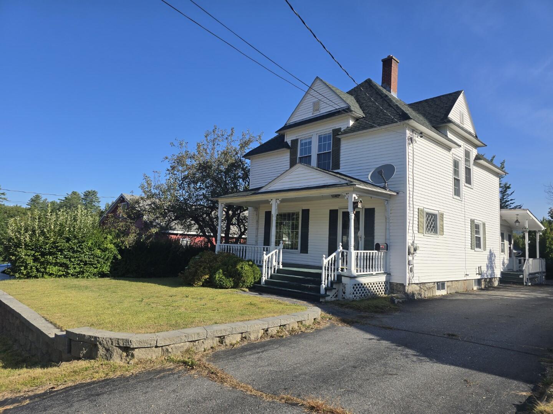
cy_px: 207
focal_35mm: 23
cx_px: 276
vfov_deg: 58.9
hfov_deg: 73.9
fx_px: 367
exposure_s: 1/960
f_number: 1.7
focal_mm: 6.3
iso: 12
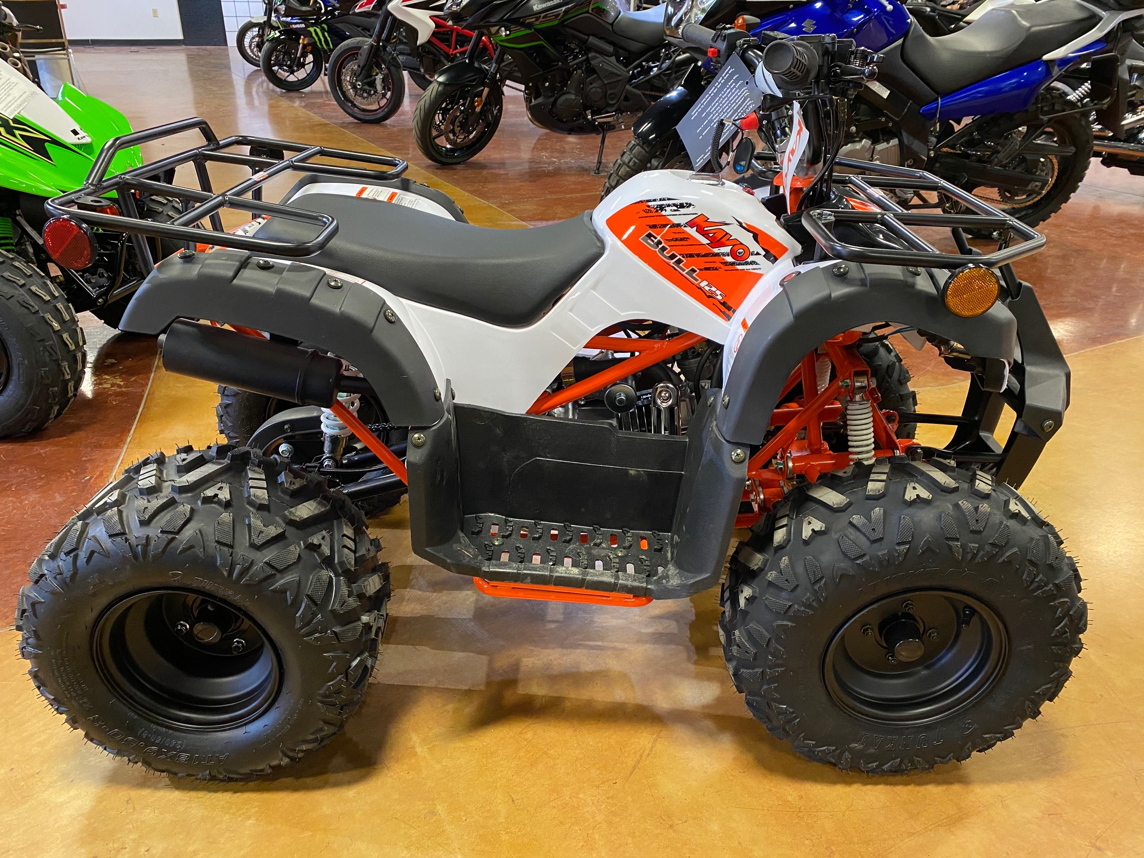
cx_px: 572
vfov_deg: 53.1
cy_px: 429
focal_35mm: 26
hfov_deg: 67.3
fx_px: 859
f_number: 1.8
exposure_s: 1/60
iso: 200
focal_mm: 4.25
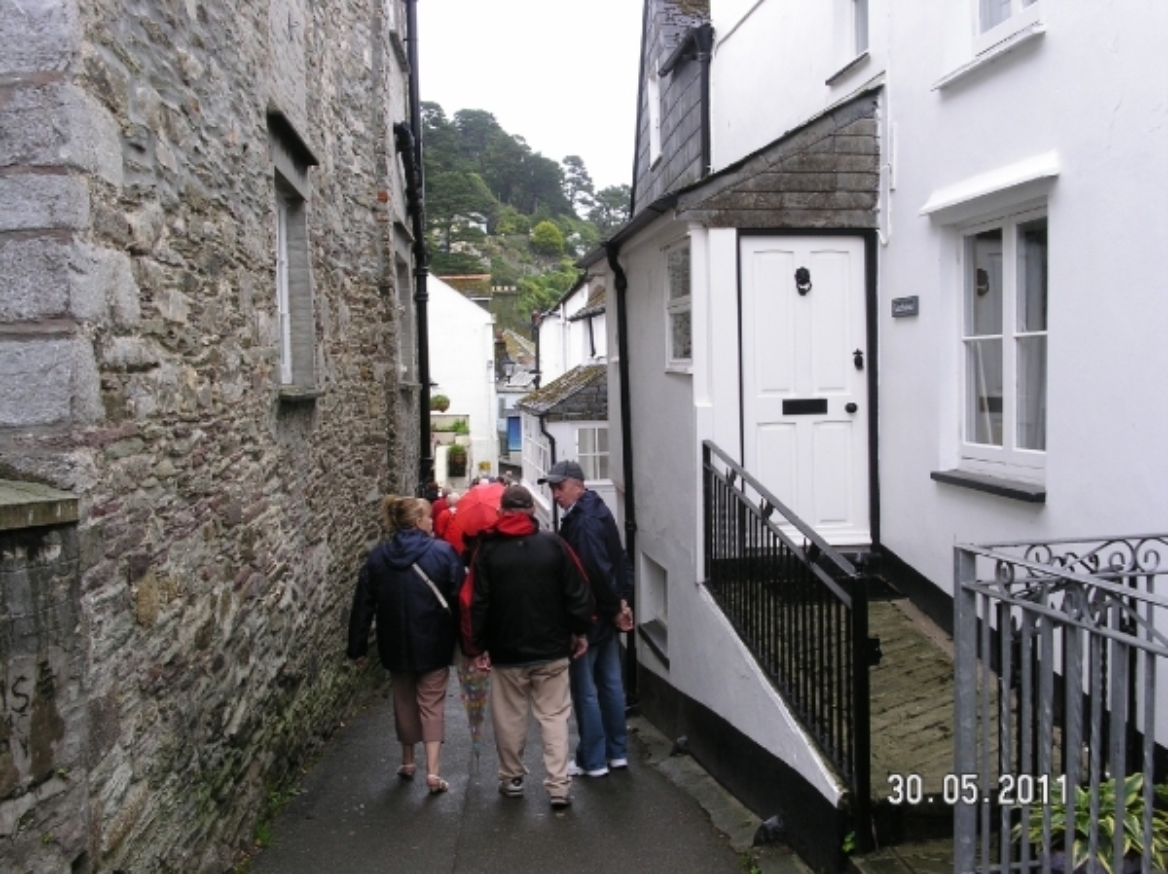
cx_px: 584
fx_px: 1281
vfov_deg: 37.7
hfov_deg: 49.0
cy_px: 437
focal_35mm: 38
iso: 100
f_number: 5.6
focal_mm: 7.8
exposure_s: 1/90
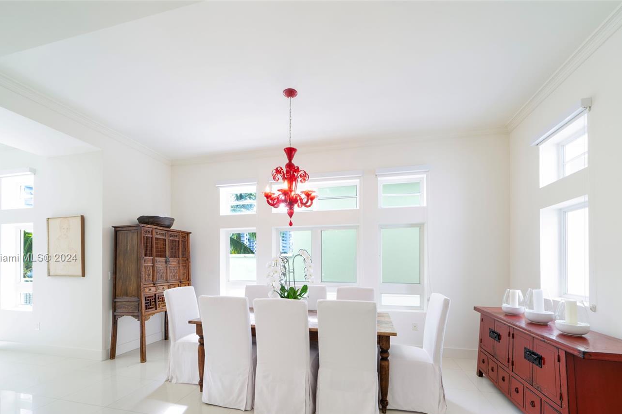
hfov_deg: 100.4
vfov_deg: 76.0
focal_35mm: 15
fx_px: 259
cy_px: 258
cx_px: 310
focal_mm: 12
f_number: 11
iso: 125
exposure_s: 1/25
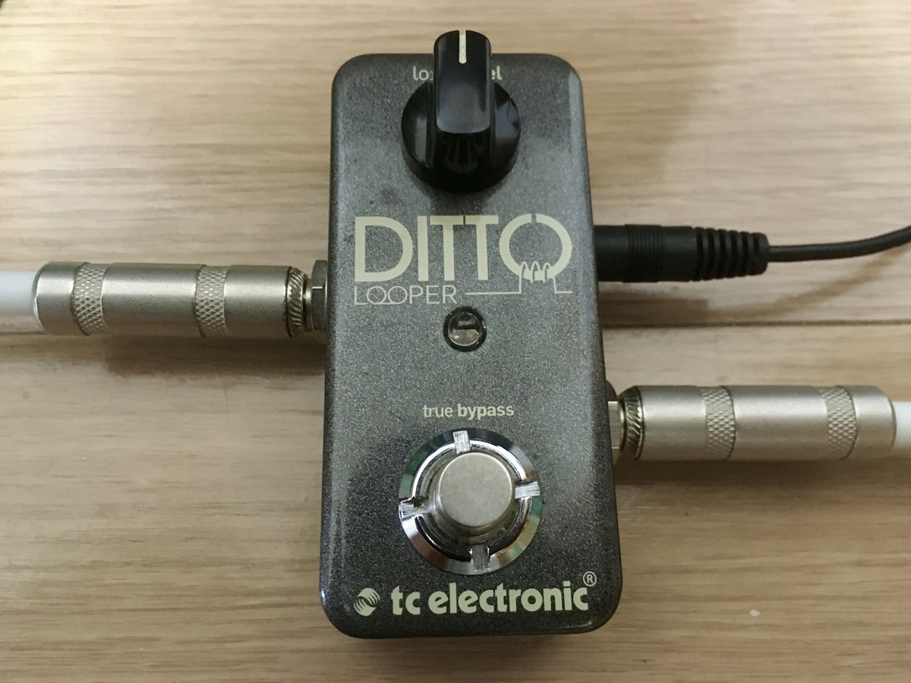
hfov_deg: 61.7
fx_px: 763
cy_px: 342
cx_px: 456
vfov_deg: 48.2
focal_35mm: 29
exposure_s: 1/15
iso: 500
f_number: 2.2
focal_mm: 4.15
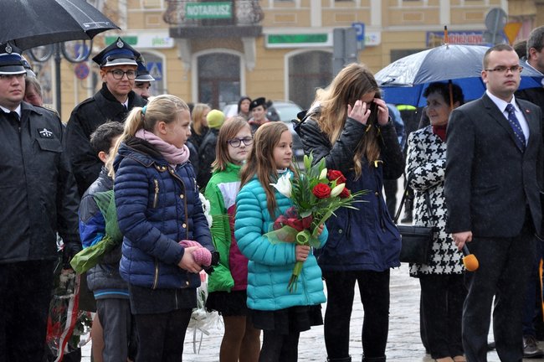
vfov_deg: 7.9
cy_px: 181
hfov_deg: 11.8
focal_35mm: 174
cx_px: 272
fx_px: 2627
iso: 250
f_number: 5.6
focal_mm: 116
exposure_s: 1/200
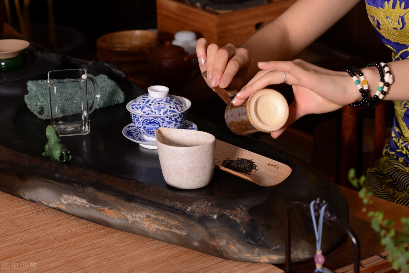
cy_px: 136
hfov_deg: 19.4
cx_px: 204
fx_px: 1193
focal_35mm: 105
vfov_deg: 13.1
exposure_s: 1/125
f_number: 11
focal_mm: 105
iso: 125
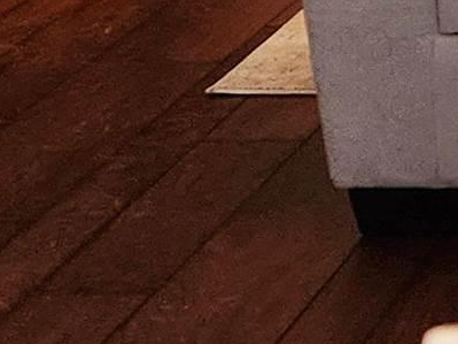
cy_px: -609
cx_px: 1149
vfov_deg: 7.6
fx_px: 2341
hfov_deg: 9.7
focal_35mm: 177
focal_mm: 6.4
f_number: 1.8
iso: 250
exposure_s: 1/120
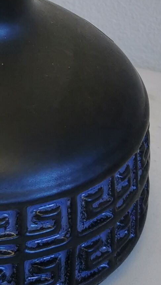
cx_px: -24
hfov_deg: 9.7
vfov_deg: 16.7
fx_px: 940
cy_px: -36
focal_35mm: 124
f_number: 1.6
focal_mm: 5.56
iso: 50
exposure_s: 1/186
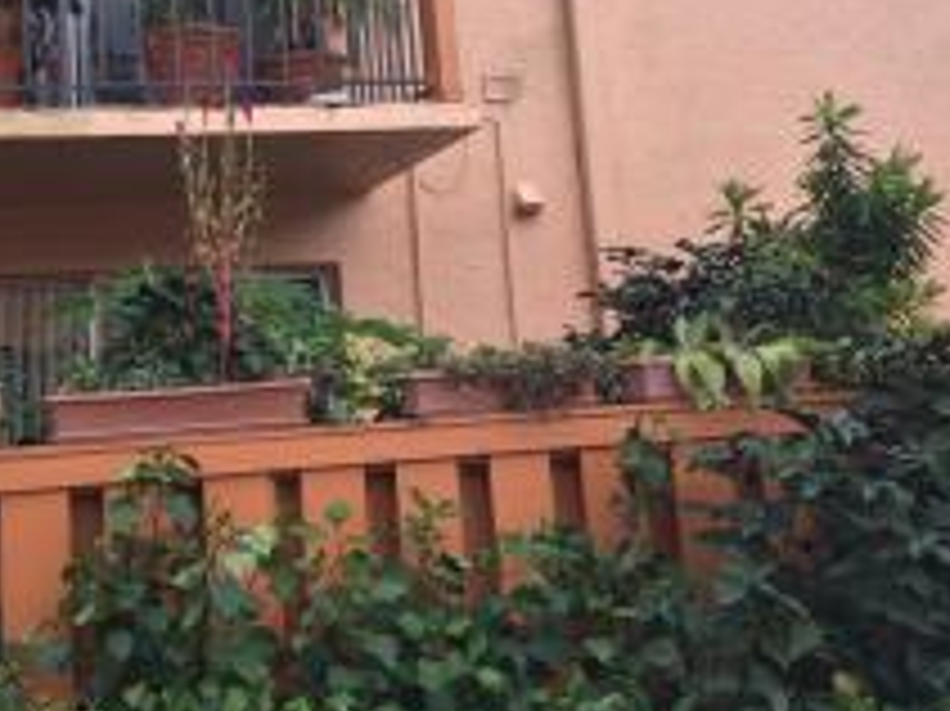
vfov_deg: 25.7
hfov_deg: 34.0
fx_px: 1509
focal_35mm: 55
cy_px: 76
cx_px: 203
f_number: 2.2
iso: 32
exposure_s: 1/774
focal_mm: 4.15
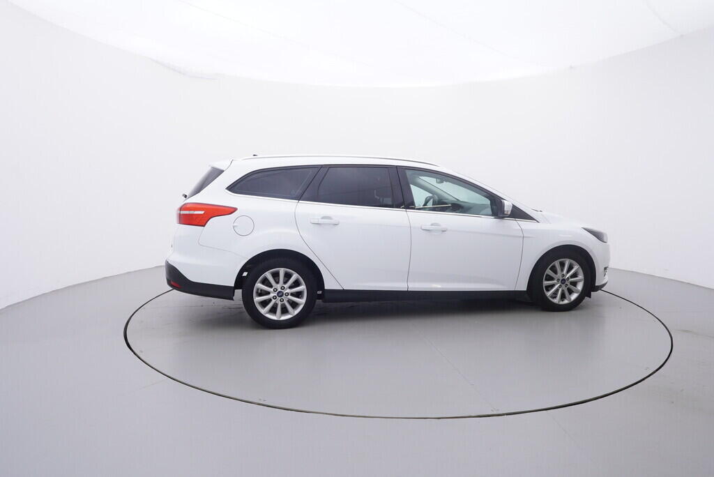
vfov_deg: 56.2
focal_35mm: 22
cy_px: 238
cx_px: 357
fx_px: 446
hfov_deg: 77.3
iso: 200
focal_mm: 15
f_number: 5
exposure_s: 1/80
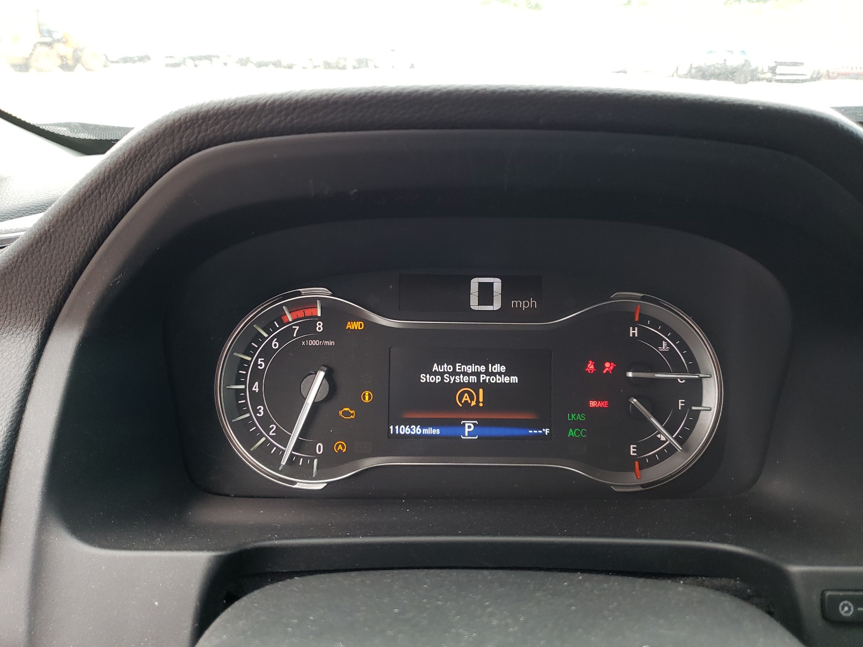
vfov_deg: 53.1
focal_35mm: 26
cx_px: 432
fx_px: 648
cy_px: 324
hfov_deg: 67.3
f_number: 1.5
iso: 85
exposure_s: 1/120
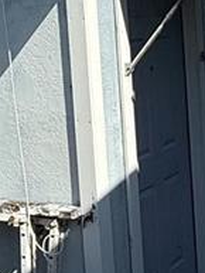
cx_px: -8
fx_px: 686
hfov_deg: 16.6
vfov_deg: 22.4
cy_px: 99
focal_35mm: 87
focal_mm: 2.22
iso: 50
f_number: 2.2
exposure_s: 1/3460
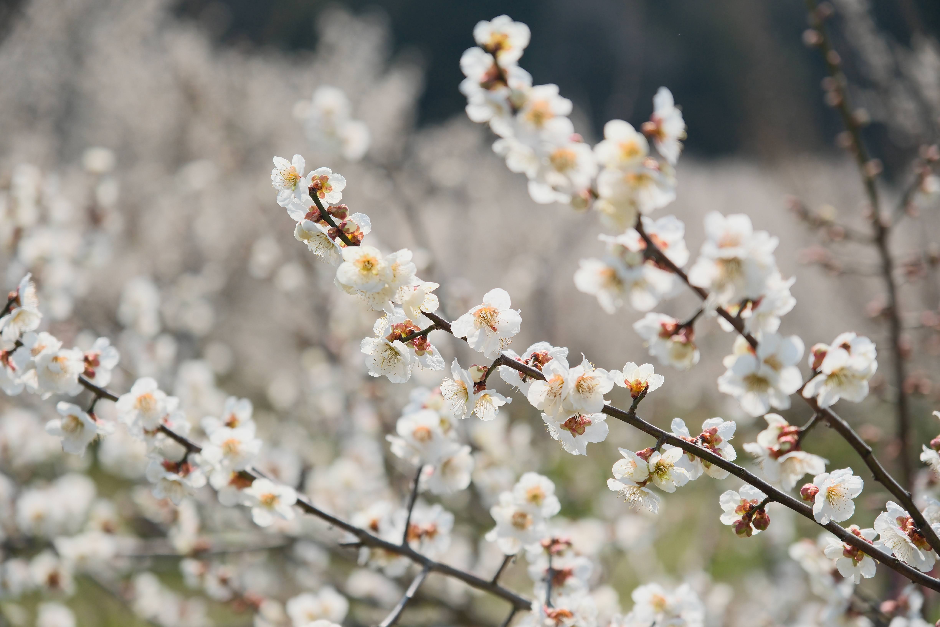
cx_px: 470
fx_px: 2167
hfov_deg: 24.5
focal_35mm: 83
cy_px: 314
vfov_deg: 16.5
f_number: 2.8
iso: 500
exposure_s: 1/2400
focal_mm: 55
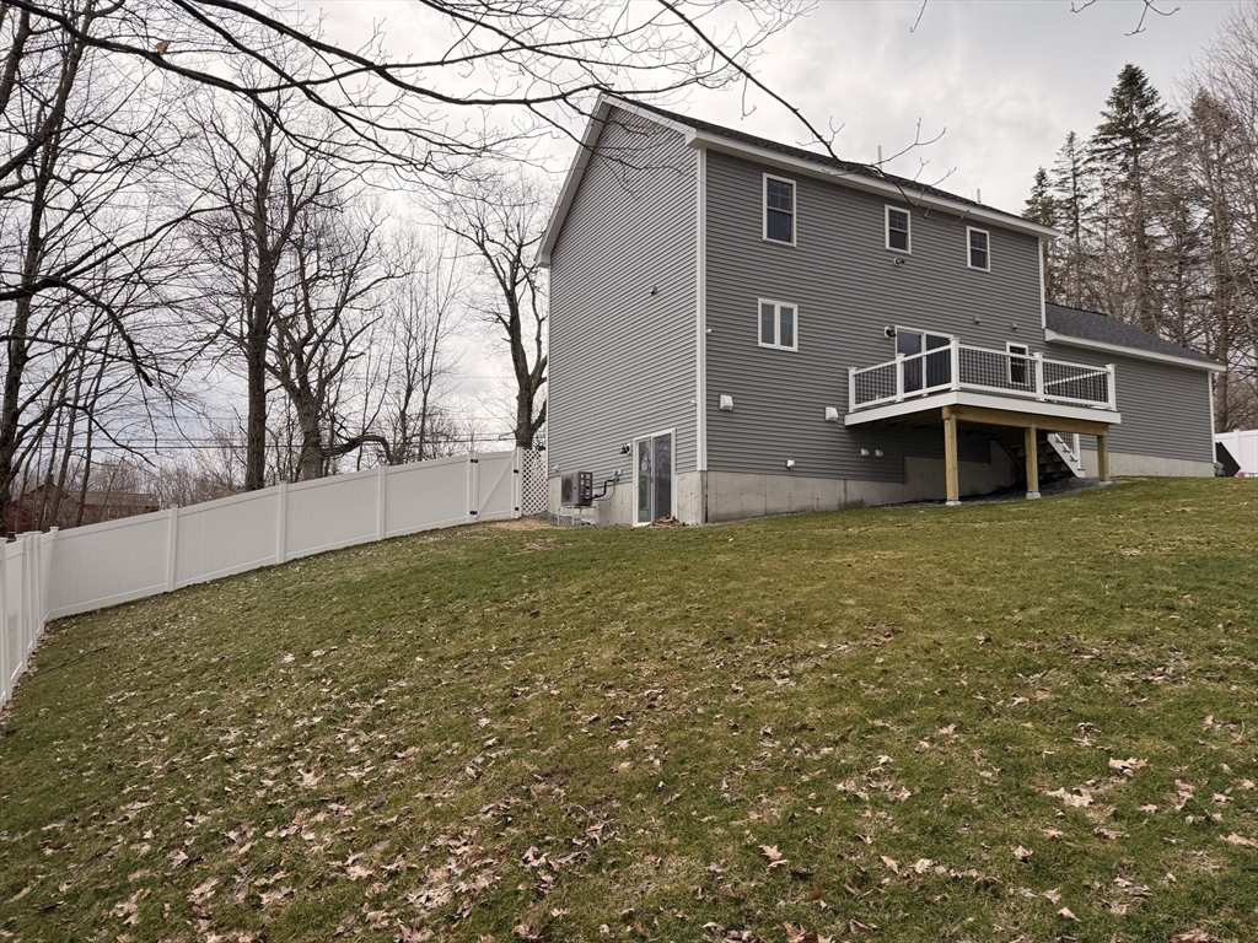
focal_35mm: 24
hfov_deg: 71.6
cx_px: 629
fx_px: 872
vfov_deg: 56.8
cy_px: 472
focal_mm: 6.76
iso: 100
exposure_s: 1/4167
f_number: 1.78
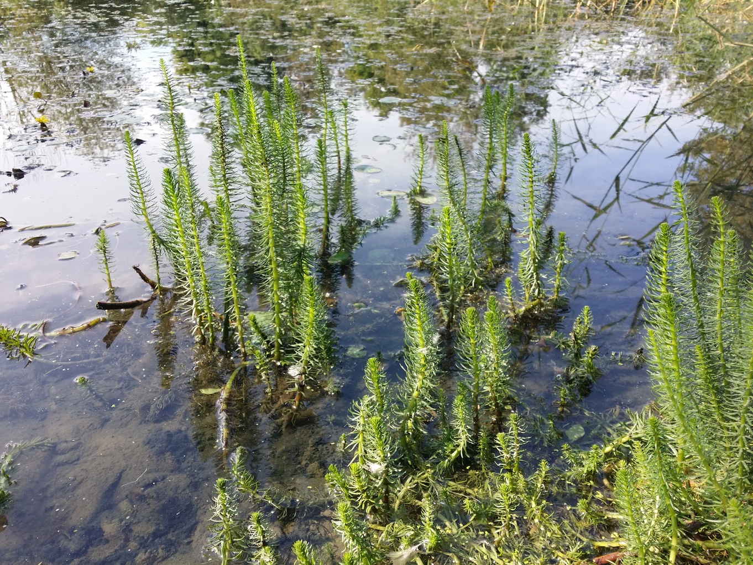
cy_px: 282
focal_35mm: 31
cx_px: 376
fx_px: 674
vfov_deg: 45.5
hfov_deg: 58.3
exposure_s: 1/242
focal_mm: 4.13
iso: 50
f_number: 2.2
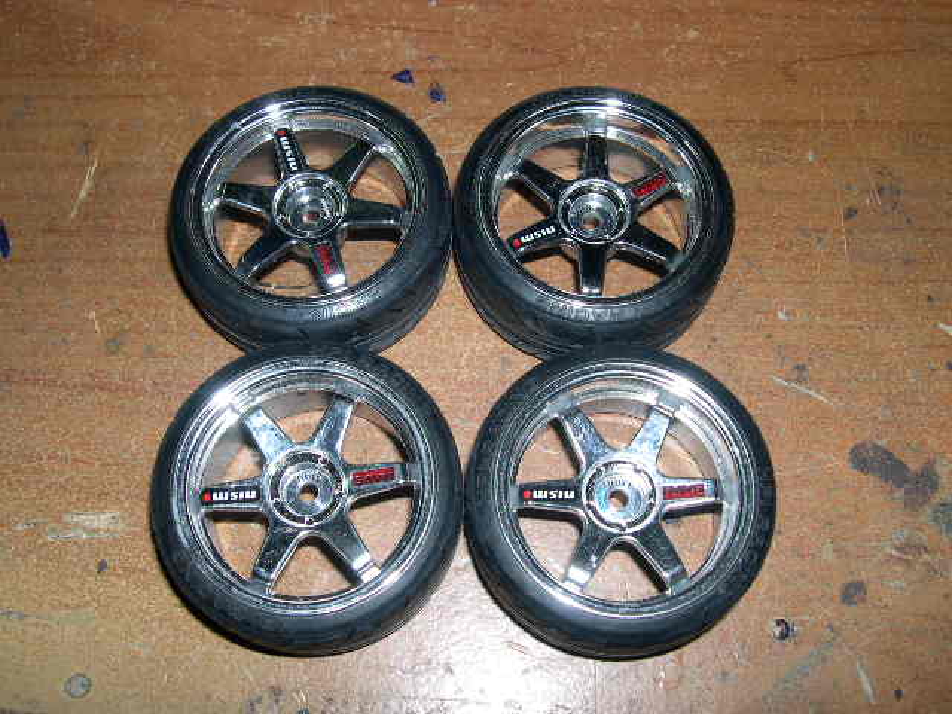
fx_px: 1045
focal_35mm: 38
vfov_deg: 37.7
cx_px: 476
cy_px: 357
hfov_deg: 49.0
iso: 100
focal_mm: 8
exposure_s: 1/60
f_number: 7.6
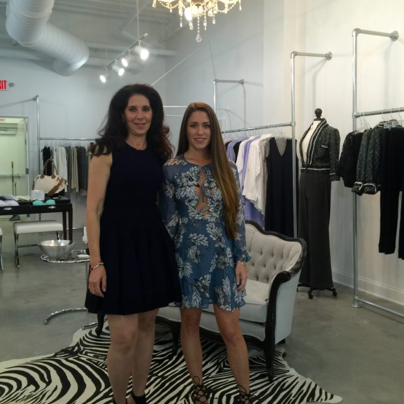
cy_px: 195
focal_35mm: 35
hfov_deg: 47.2
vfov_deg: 47.2
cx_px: 204
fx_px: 462
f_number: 2.2
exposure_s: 1/15
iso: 32
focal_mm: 4.15
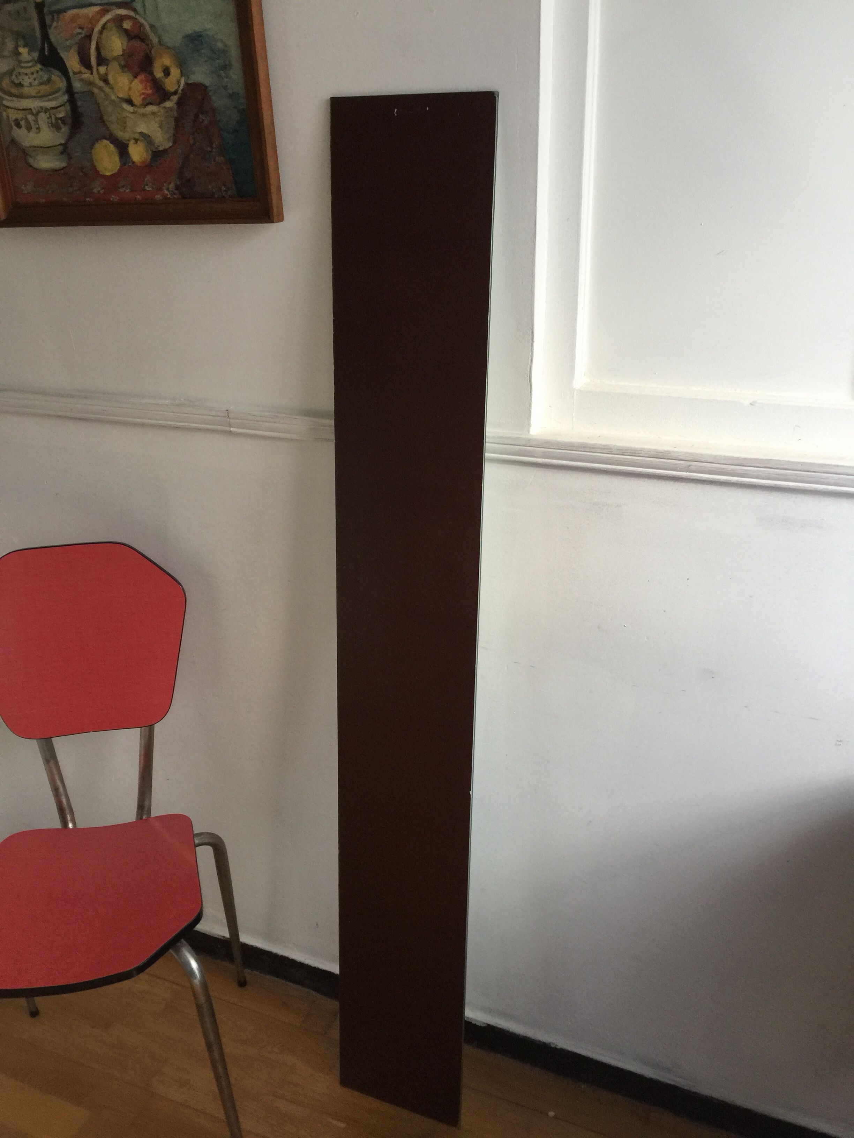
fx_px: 954
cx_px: 427
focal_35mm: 29
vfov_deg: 61.7
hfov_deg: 48.2
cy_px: 569
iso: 64
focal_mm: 4.15
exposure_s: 1/33
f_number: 2.2
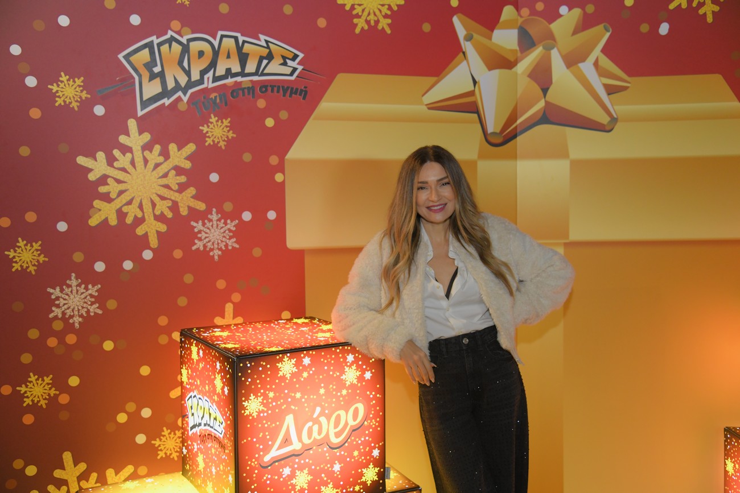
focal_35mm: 35
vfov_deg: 37.9
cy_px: 246
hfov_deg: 54.4
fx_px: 719
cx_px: 370
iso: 2500
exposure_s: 1/250
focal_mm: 35
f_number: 4
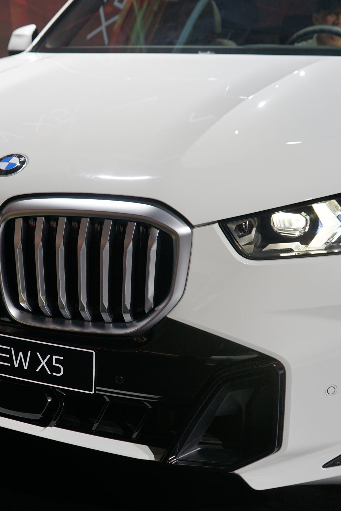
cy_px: 251
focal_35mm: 49
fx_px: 696
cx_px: 88
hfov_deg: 27.2
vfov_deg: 40.3
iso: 400
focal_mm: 32
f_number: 4.5
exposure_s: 1/125
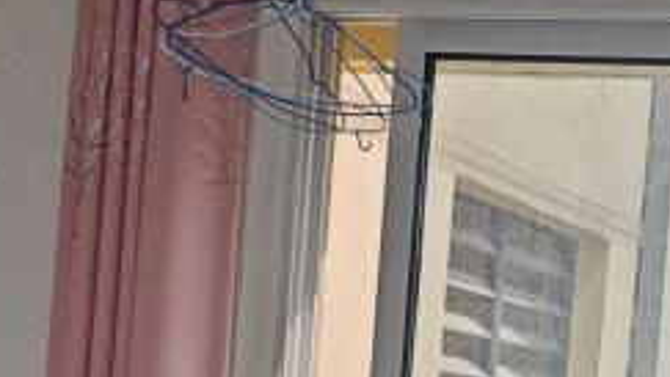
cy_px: 548
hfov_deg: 23.1
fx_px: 1529
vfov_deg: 13.4
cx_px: 755
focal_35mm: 86
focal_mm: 6.83
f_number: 1.4
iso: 50
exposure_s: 1/2600
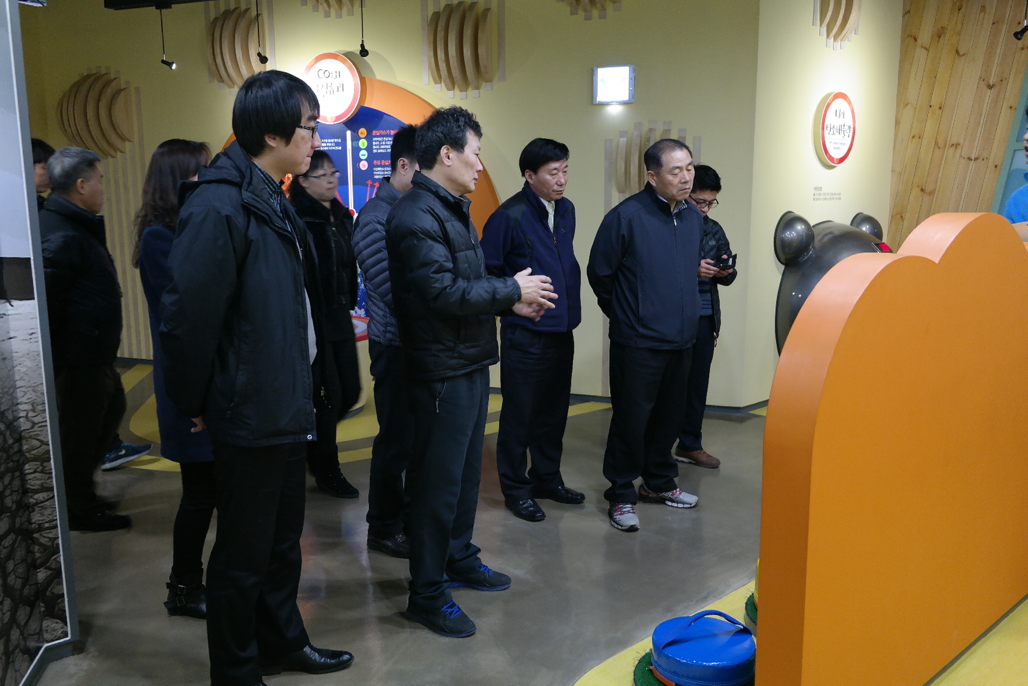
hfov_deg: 61.9
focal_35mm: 30
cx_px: 514
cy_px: 343
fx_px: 857
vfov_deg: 43.6
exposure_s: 1/40
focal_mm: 20
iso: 800
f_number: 3.5
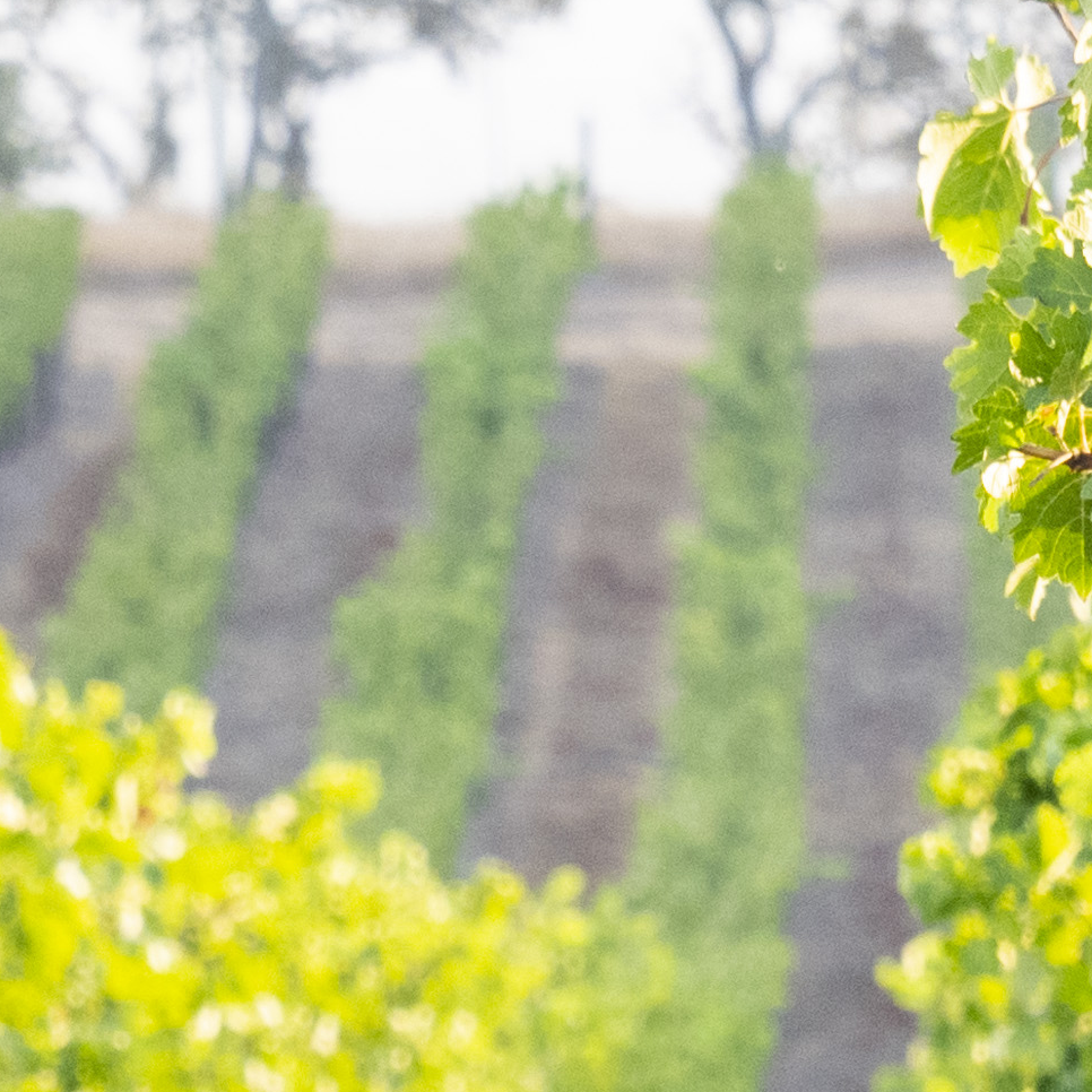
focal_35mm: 585
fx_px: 20879
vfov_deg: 3.0
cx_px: 95
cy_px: 1714
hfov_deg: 3.0
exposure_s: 1/250
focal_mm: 70
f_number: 5.6
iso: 800
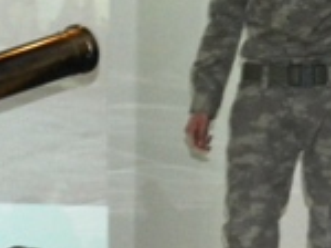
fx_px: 1919
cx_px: 258
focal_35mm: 201
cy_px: 89
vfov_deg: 7.4
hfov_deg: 9.8
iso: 640
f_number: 3.6
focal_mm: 8.4
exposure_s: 1/50
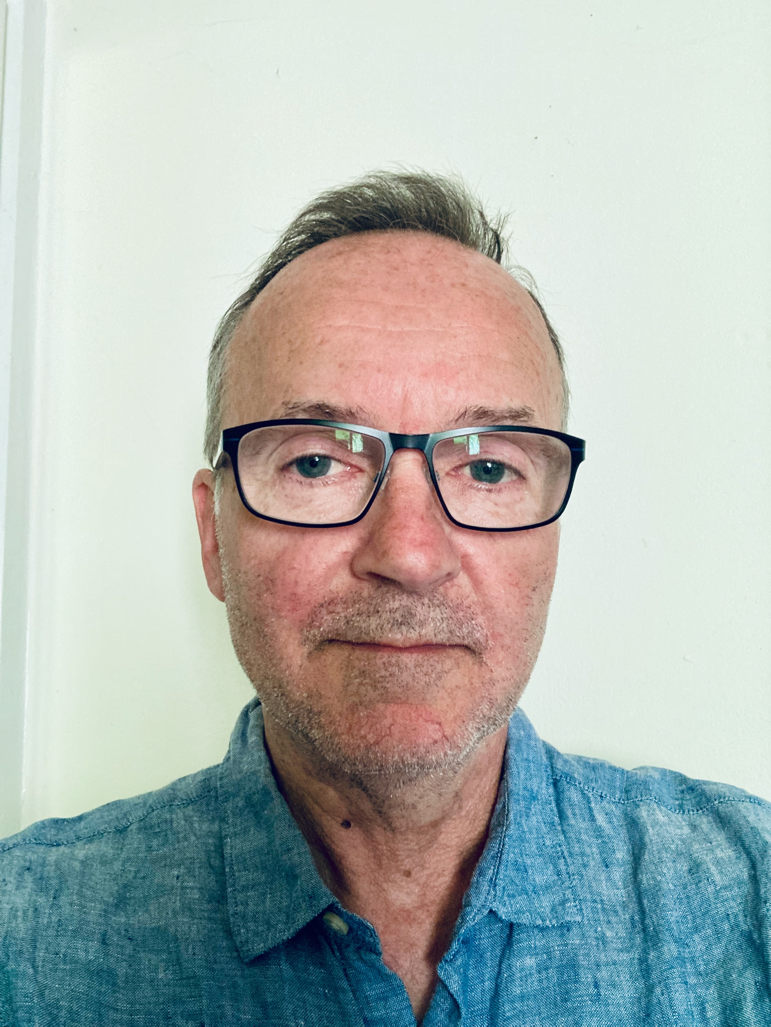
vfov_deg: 56.8
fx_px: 949
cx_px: 386
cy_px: 514
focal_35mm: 32
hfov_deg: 44.2
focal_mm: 2.87
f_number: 2.2
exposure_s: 1/36
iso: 320
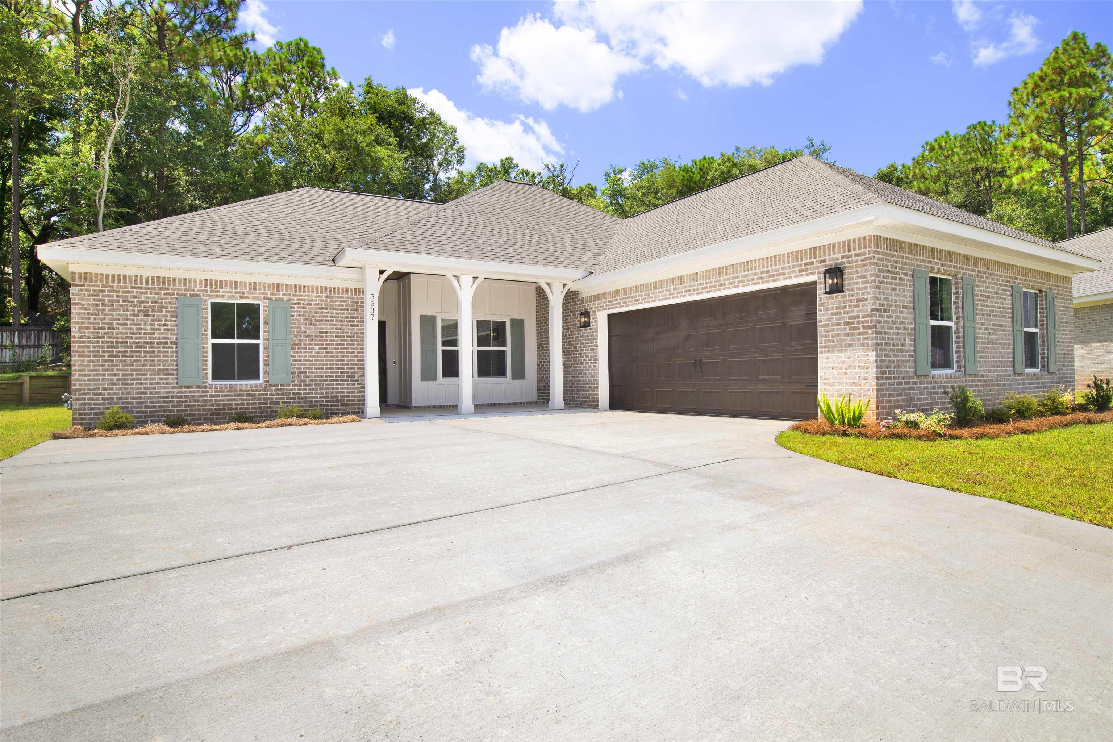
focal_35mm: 19
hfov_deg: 86.9
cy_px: 371
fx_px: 587
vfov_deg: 64.6
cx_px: 556
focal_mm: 19
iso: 200
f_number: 11
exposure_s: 1/160
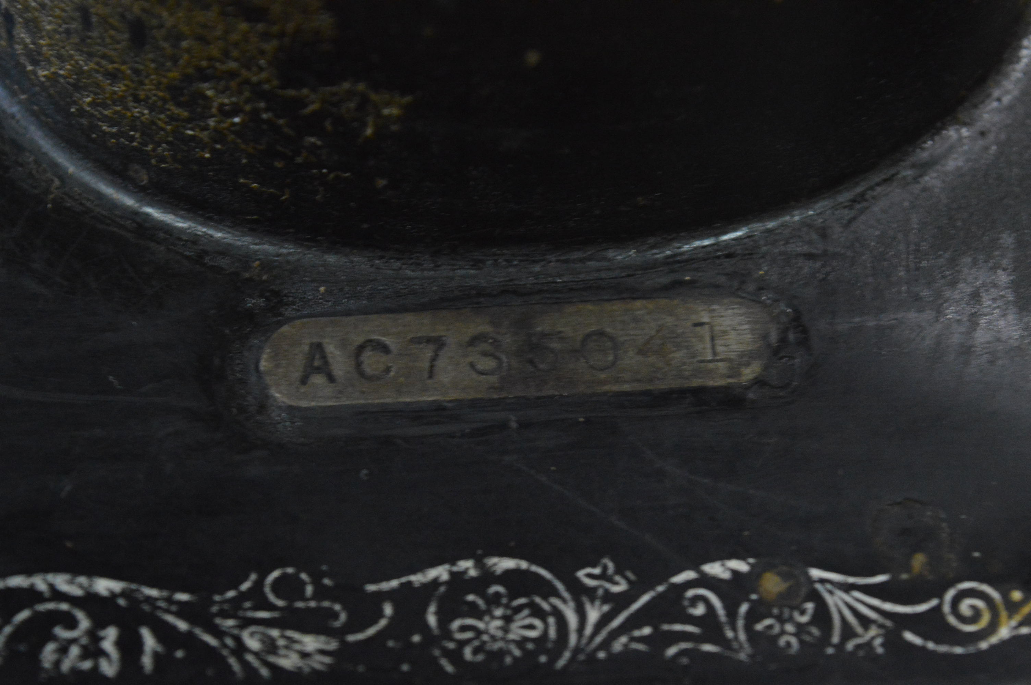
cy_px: 342
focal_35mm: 82
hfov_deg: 24.6
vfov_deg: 16.5
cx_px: 516
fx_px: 2361
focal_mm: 55
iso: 3200
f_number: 5.6
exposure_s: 1/30
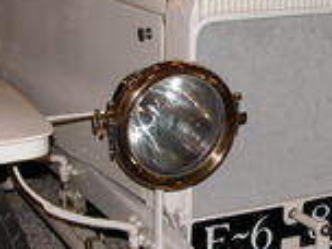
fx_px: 882
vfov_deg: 16.1
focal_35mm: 92
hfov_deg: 21.2
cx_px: 214
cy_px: 138
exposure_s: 1/60
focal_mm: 8.9
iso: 100
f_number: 2.8
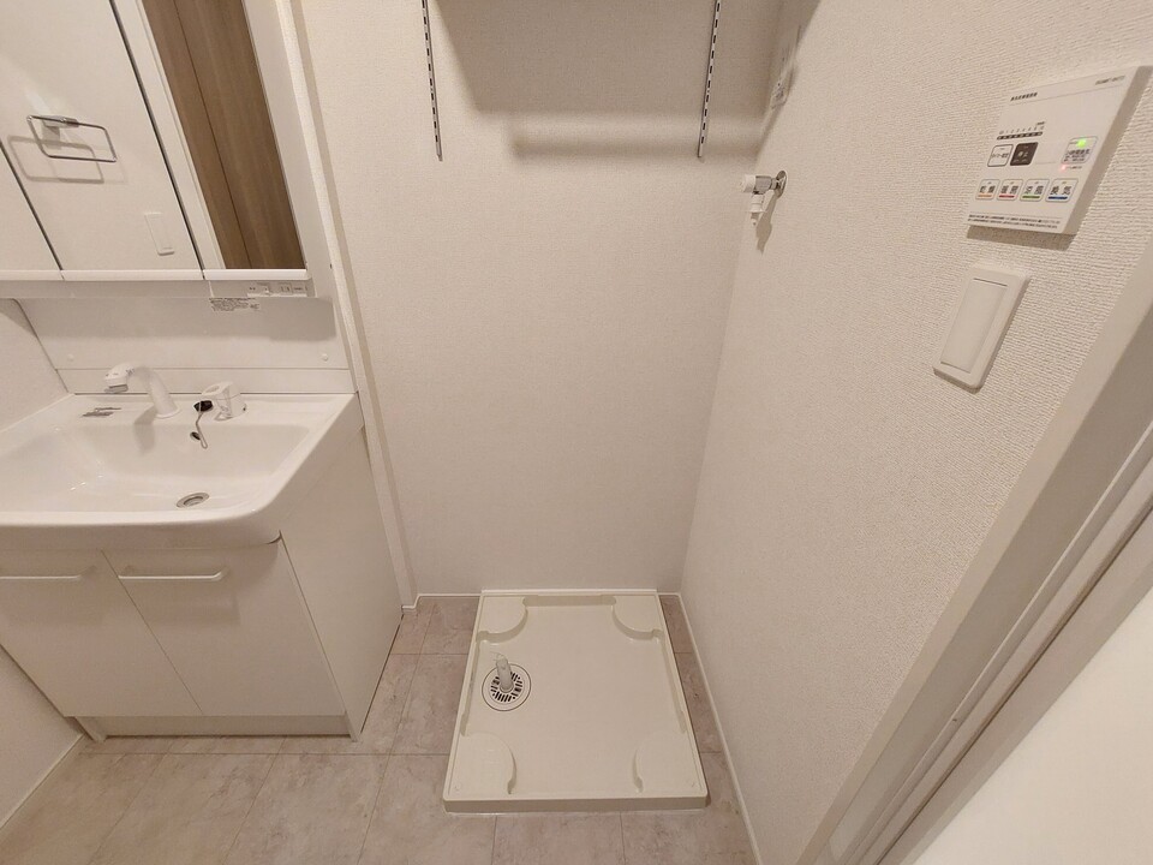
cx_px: 576
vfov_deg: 89.9
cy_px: 432
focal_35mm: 13
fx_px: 433
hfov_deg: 106.2
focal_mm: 1.74
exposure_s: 1/24
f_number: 2.2
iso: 320
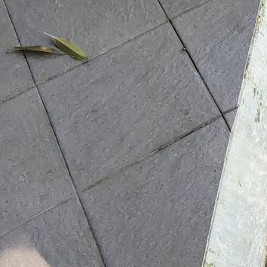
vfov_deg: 26.9
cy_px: 137
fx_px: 558
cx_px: 452
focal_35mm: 64
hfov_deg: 20.7
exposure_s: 1/100
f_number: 2.2
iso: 85
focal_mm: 1.66
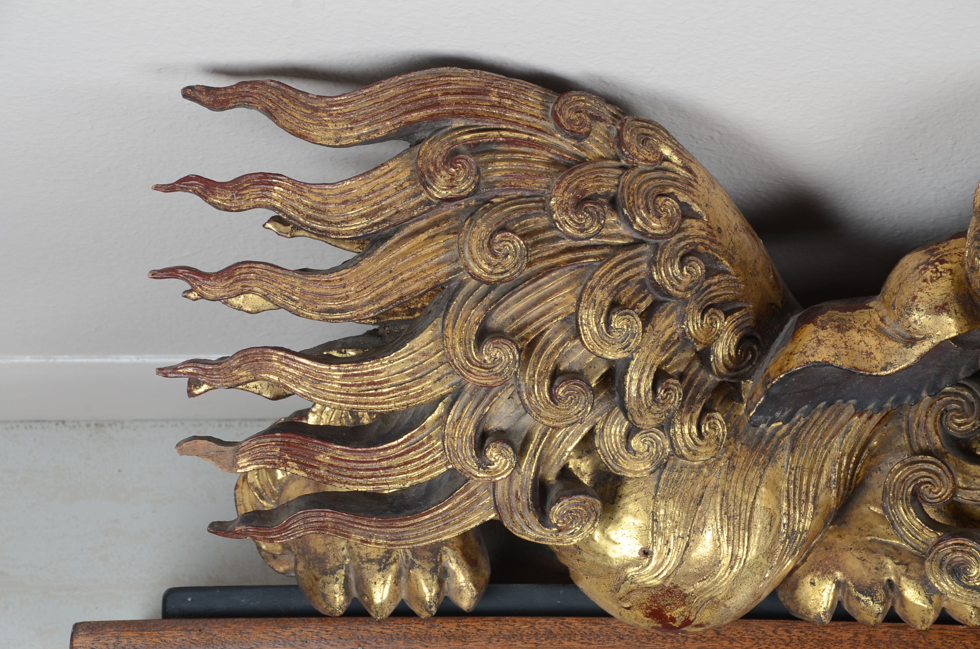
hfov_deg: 13.1
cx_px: 490
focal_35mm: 158
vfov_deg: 8.7
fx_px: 4279
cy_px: 324
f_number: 10
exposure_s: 1/80
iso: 200
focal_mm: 105
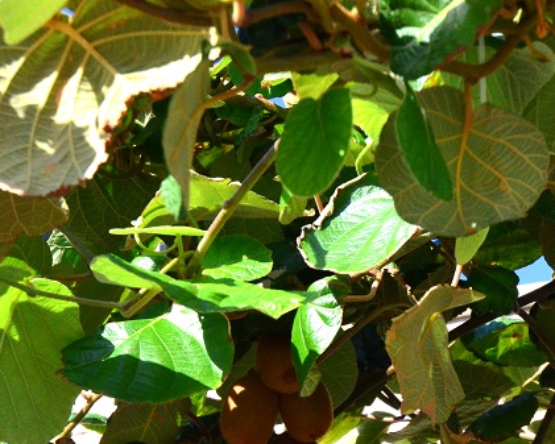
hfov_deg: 23.8
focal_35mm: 80
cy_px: 381
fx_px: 1314
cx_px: 286
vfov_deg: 18.9
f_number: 5.6
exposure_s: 1/3200
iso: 2000
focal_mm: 24
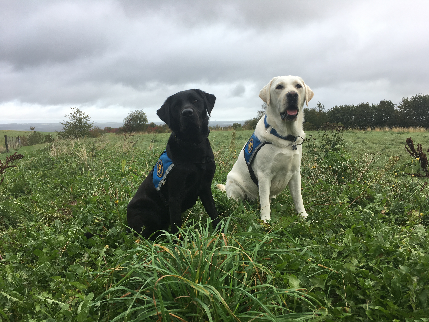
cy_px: 161
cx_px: 214
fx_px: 359
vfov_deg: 48.2
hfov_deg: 61.7
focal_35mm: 29
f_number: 2.2
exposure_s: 1/247
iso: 25
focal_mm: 4.15
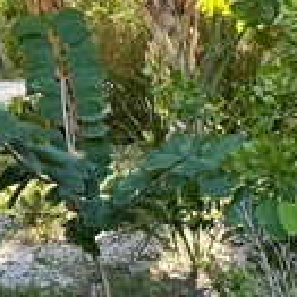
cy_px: -428
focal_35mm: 166
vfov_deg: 9.3
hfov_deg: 9.5
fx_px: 1611
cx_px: -394
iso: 100
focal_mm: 6.76
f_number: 1.78
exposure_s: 1/478
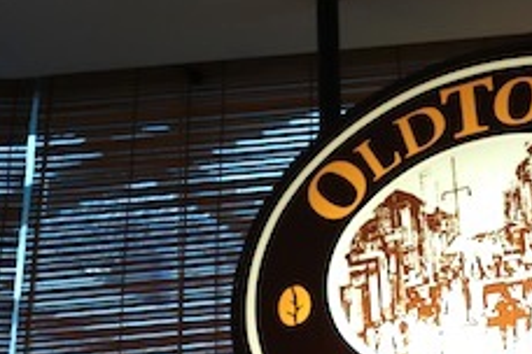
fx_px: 1167
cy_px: 261
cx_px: 448
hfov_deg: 25.1
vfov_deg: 17.2
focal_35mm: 79
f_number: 2.8
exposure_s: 1/160
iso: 800
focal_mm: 14.75
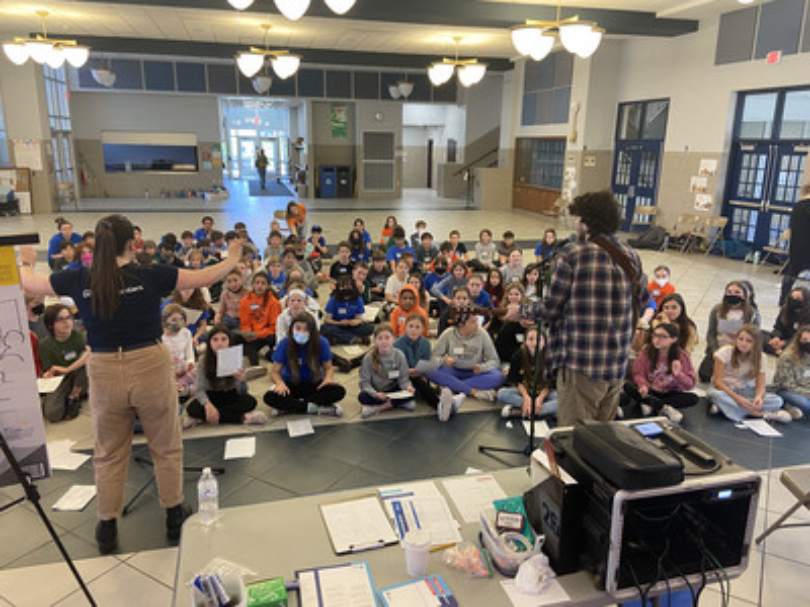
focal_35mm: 26
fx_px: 608
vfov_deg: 53.1
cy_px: 304
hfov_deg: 67.3
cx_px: 405
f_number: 1.8
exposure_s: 1/60
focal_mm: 4.25
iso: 200
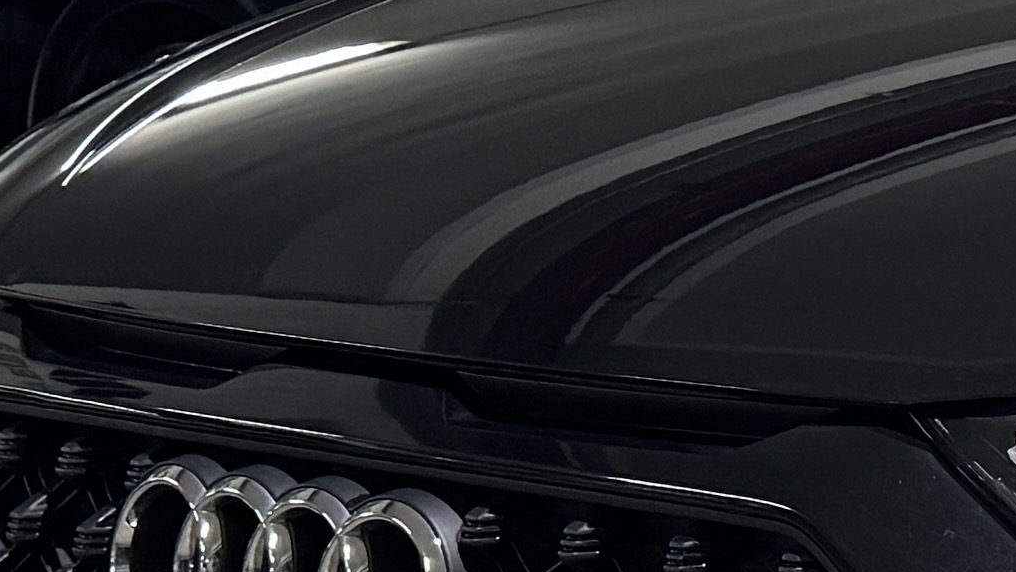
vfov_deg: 8.3
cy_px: 332
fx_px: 3961
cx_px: 1702
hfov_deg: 13.4
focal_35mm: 147
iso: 250
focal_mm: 6.76
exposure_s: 1/50
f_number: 1.78
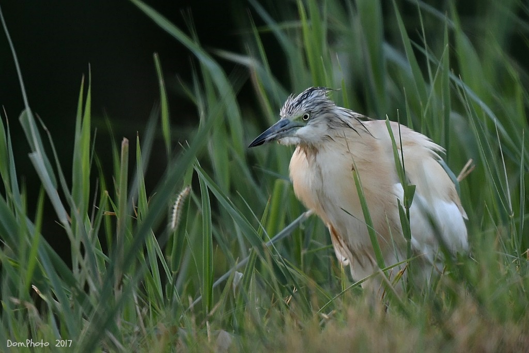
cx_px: 264
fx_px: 9034
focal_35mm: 615
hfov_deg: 3.4
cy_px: 176
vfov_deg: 2.2
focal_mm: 410
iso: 320
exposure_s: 1/250
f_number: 5.6
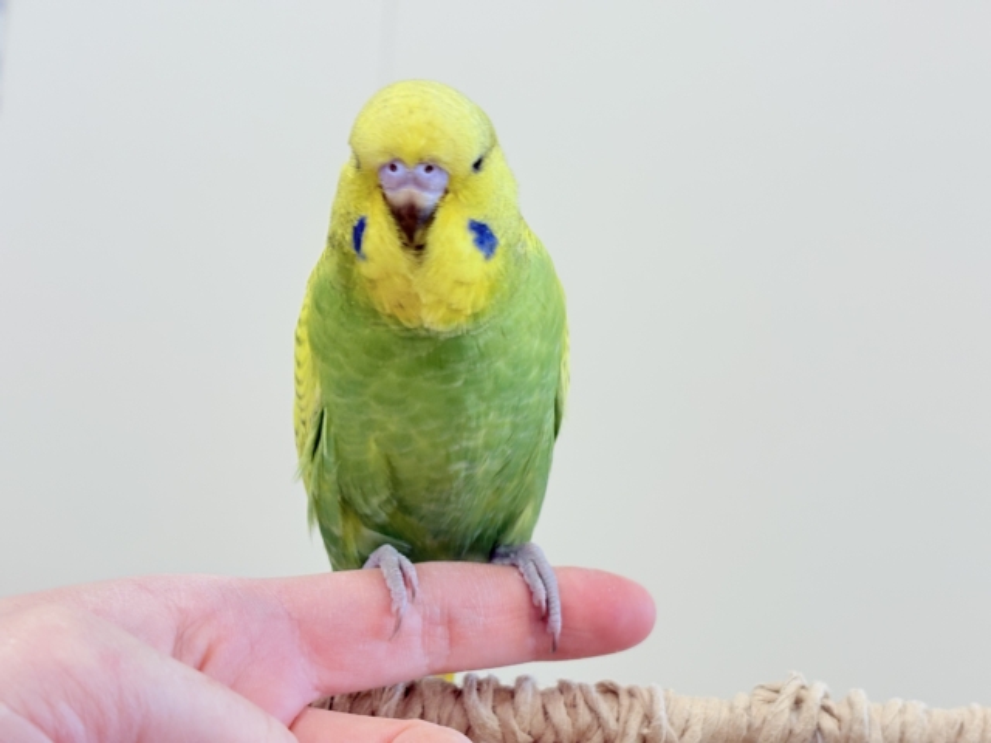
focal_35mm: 52
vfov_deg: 28.0
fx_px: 1489
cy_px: 372
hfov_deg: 36.8
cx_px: 496
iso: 32
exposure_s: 1/50
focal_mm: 5.96
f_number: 1.6
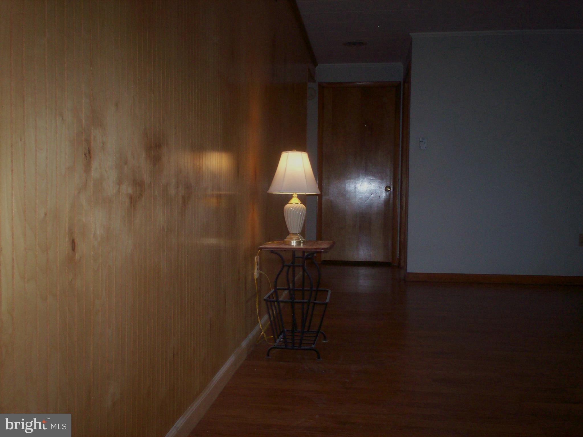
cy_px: 218
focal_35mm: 36
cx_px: 292
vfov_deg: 39.7
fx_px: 606
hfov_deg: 51.3
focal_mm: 6
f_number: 4.5
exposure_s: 1/60
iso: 140
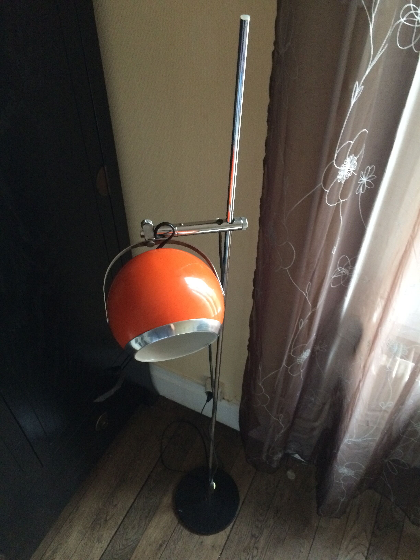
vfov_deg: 61.7
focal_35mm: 29
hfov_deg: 48.2
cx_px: 210
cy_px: 280
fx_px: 469
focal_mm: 4.15
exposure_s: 1/17
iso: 320
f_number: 2.2
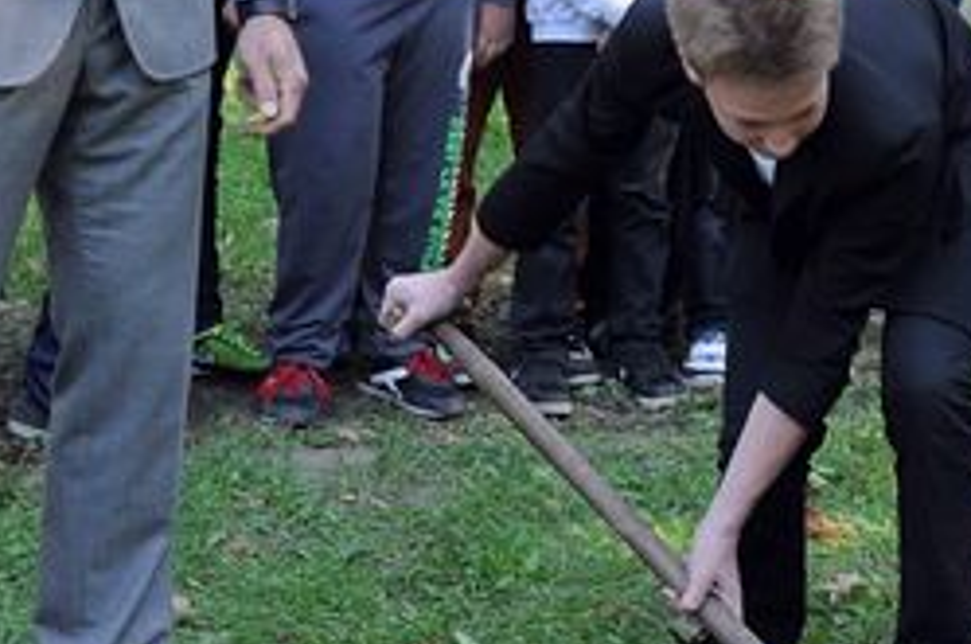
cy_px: 111
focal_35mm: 123
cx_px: 1248
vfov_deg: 11.1
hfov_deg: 15.9
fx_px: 3311
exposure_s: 1/125
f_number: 5.6
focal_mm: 24
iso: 400
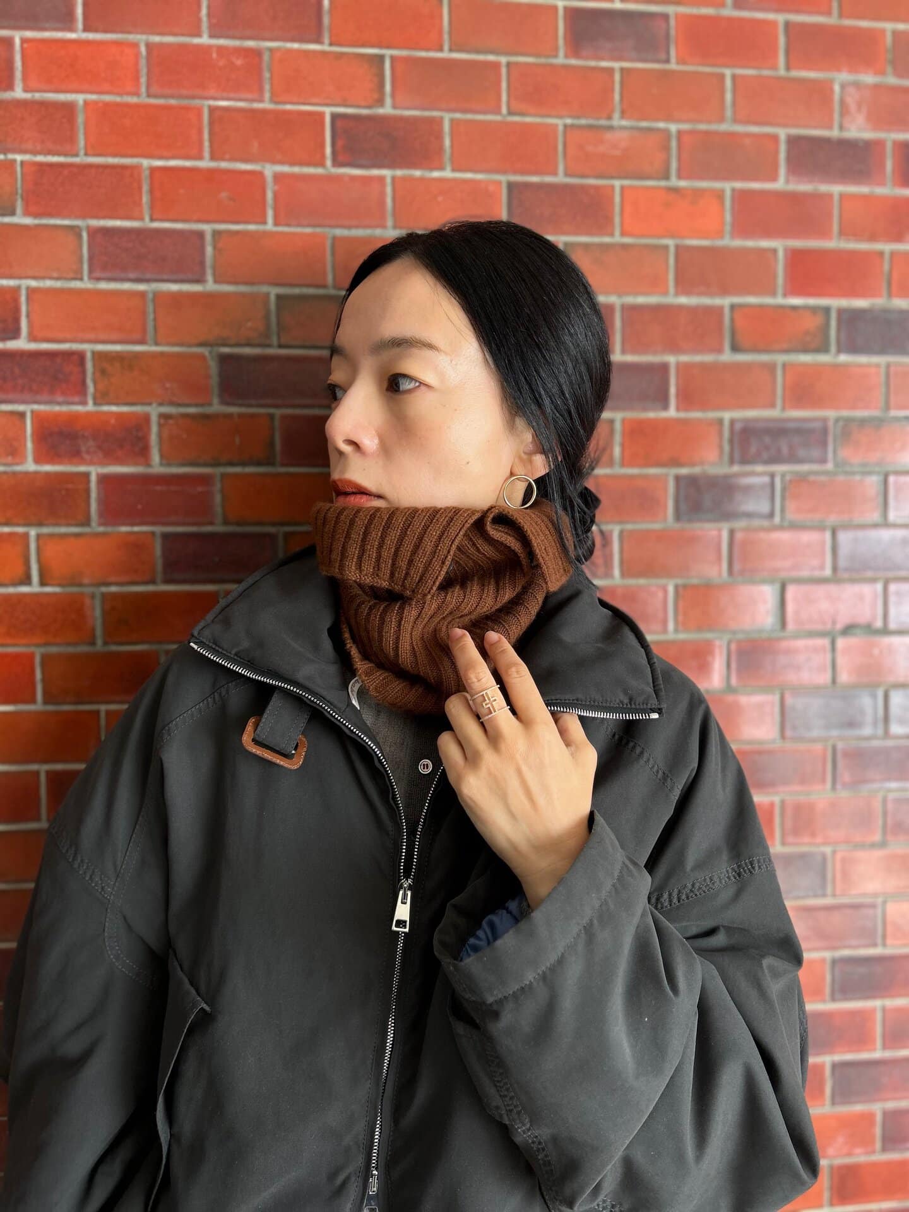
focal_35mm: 26
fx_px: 910
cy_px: 606
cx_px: 454
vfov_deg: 67.3
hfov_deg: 53.1
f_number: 1.5
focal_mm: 5.7
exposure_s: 1/149
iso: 32
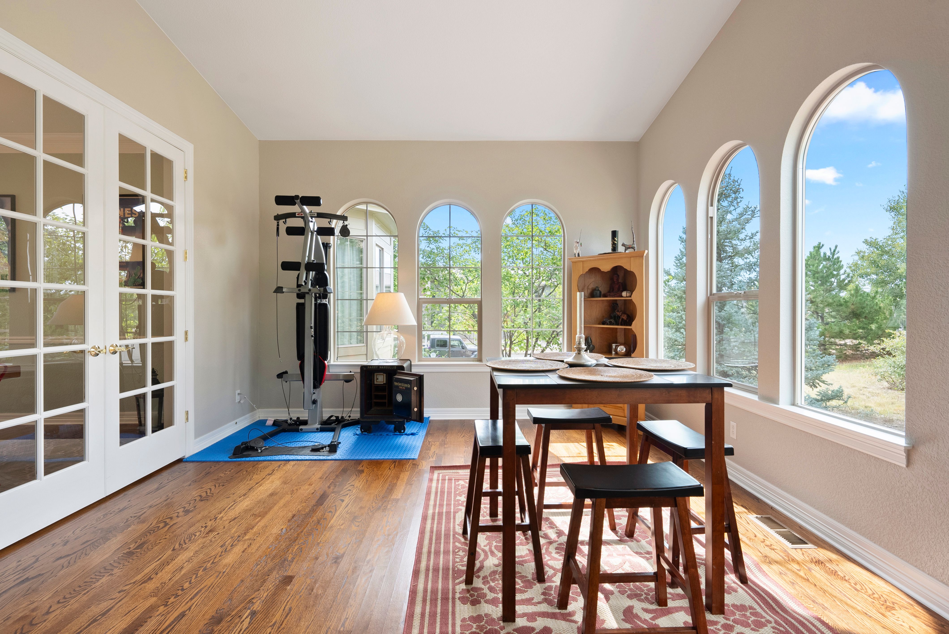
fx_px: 422
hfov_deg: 96.7
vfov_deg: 73.8
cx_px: 474
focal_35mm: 16
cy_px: 317
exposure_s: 1/20
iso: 500
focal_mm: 16
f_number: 9
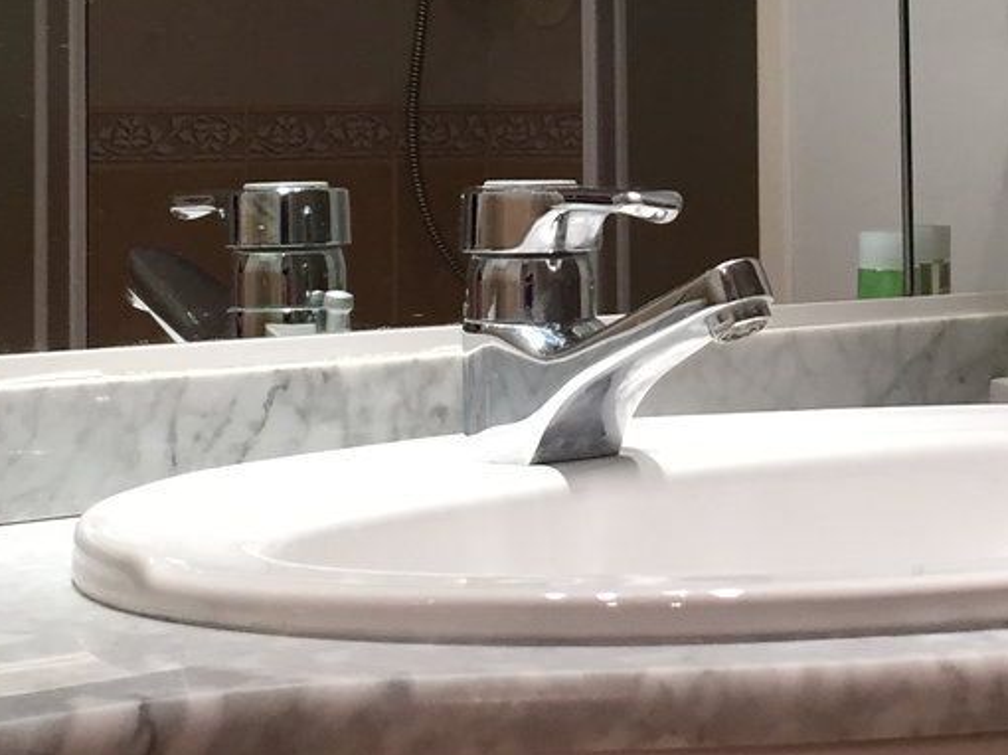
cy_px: 130
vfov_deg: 16.1
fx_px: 2649
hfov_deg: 21.3
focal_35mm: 91
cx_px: 767
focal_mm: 4.15
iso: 50
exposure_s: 1/33
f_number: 2.2
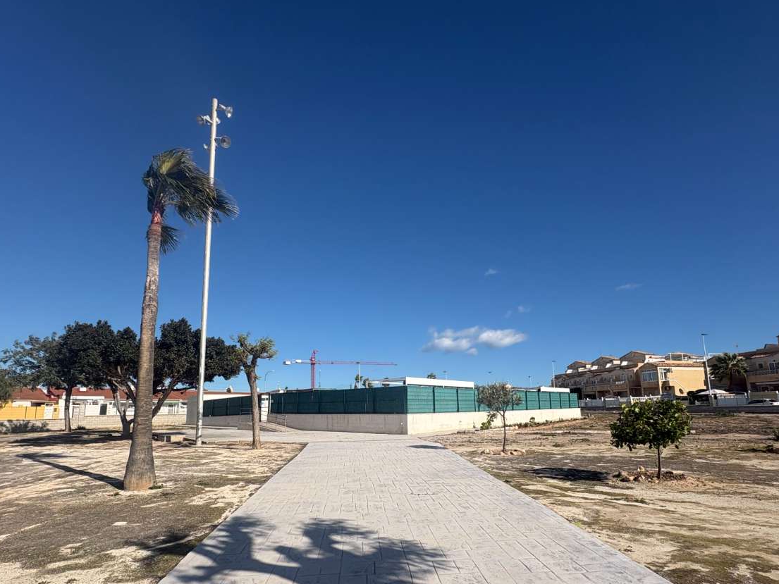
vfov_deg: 68.0
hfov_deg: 84.6
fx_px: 428
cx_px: 410
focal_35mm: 19
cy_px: 349
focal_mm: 2.22
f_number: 2.2
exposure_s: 1/3717
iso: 50
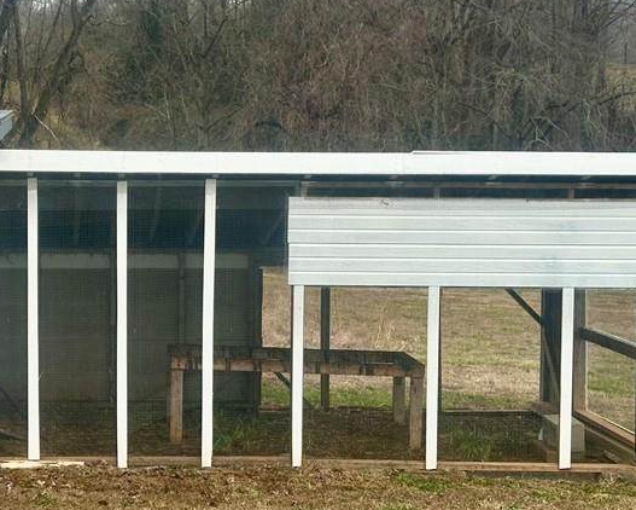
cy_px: 218
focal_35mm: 91
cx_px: 98
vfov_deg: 16.9
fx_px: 1714
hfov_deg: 20.7
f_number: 1.78
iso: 64
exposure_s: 1/343
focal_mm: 6.86
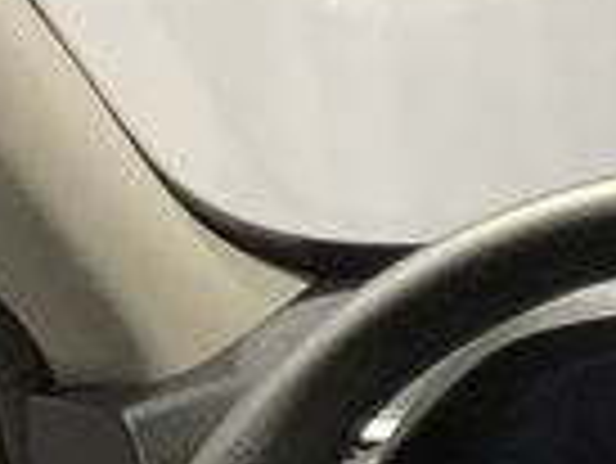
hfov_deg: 8.1
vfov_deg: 7.2
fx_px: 3616
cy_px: 761
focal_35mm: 203
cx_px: 1920
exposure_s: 1/60
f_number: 1.8
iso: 125
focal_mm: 3
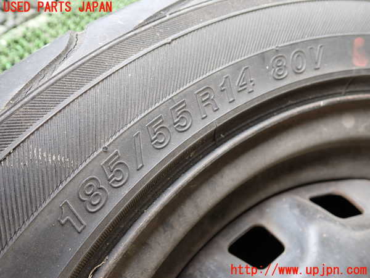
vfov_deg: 46.8
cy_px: 139
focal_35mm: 30
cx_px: 185
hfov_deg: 60.0
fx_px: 321
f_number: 2.3
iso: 200
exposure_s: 1/80
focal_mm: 5.4
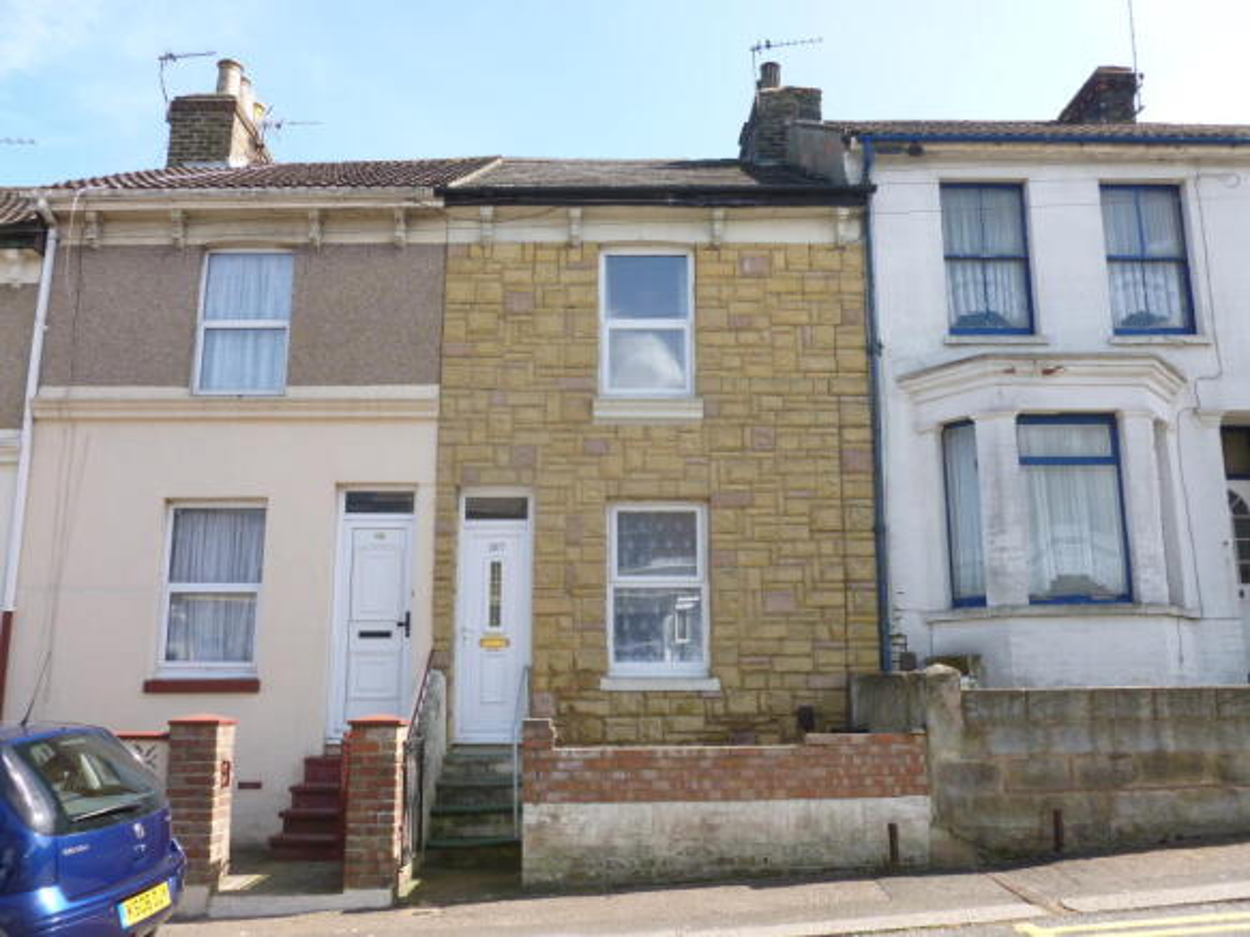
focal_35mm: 28
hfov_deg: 63.5
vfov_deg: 49.7
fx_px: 1011
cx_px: 625
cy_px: 468
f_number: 3.3
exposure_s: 1/400
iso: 100
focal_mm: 5
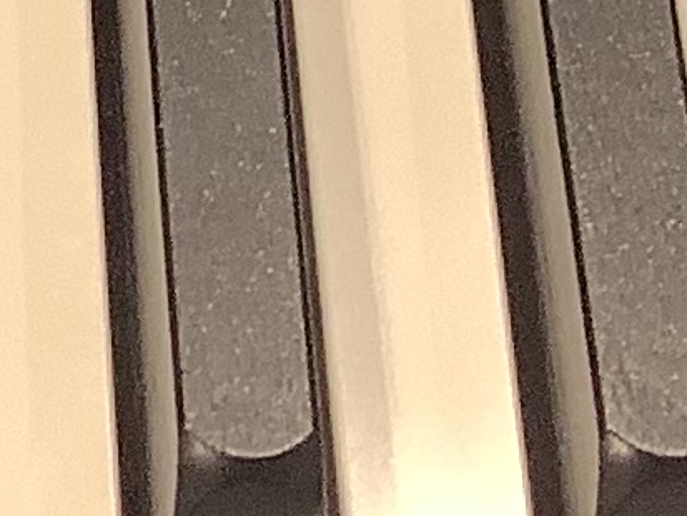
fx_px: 4864
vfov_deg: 5.4
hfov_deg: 8.0
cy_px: -1387
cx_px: -213
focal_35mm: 245
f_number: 2.4
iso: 50
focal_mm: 3.3
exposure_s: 1/50
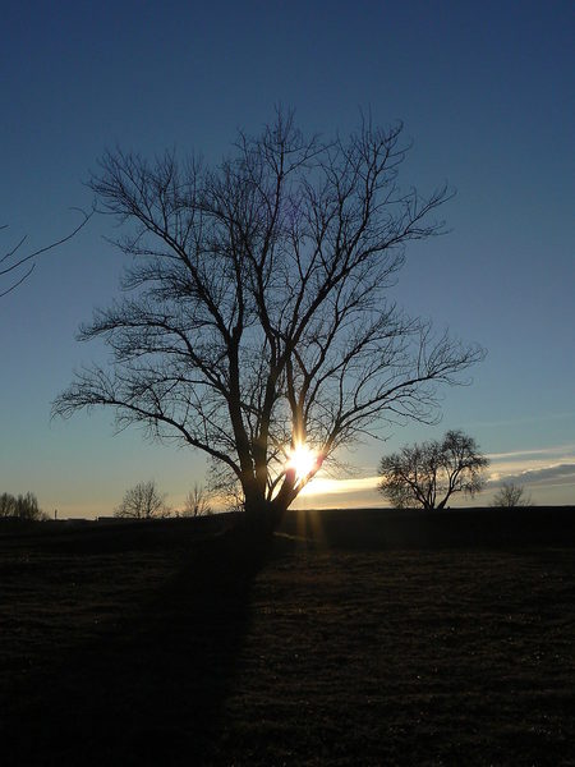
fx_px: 797
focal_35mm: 36
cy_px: 384
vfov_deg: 51.4
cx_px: 288
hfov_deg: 39.7
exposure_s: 1/1600
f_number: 6.3
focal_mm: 6
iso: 100
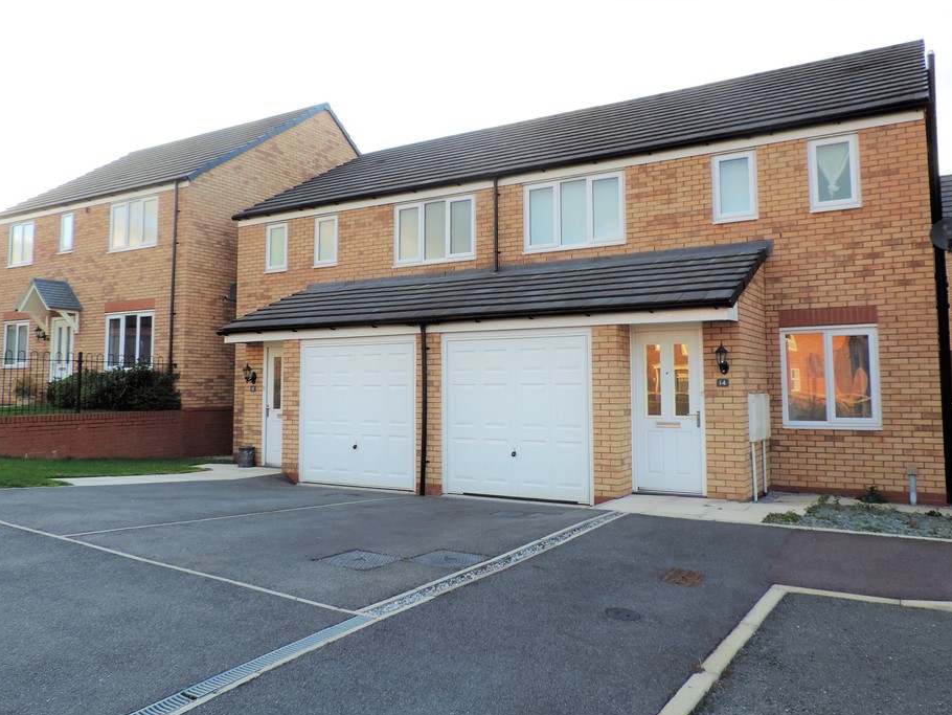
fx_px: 743
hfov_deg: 65.3
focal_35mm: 27
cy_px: 319
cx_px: 481
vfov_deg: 51.3
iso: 80
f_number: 3
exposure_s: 1/100
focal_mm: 4.3
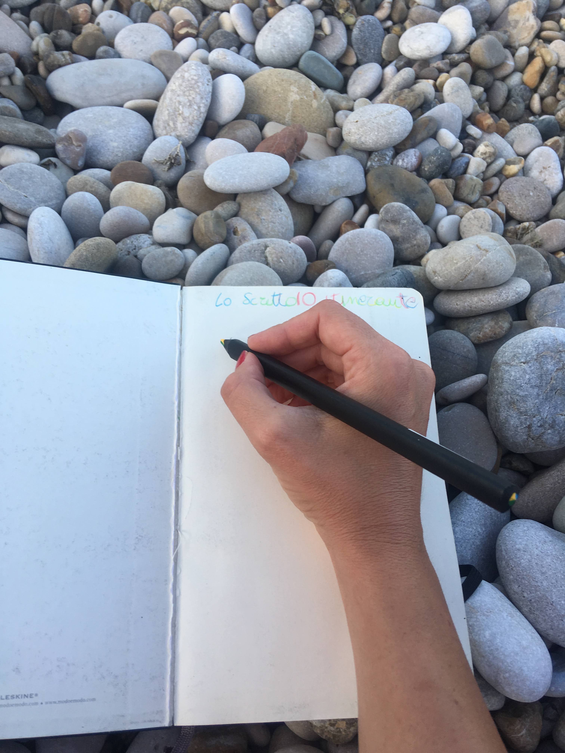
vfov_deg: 61.7
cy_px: 376
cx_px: 282
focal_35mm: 29
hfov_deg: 48.2
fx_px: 631
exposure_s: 1/234
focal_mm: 4.15
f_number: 2.2
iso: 25
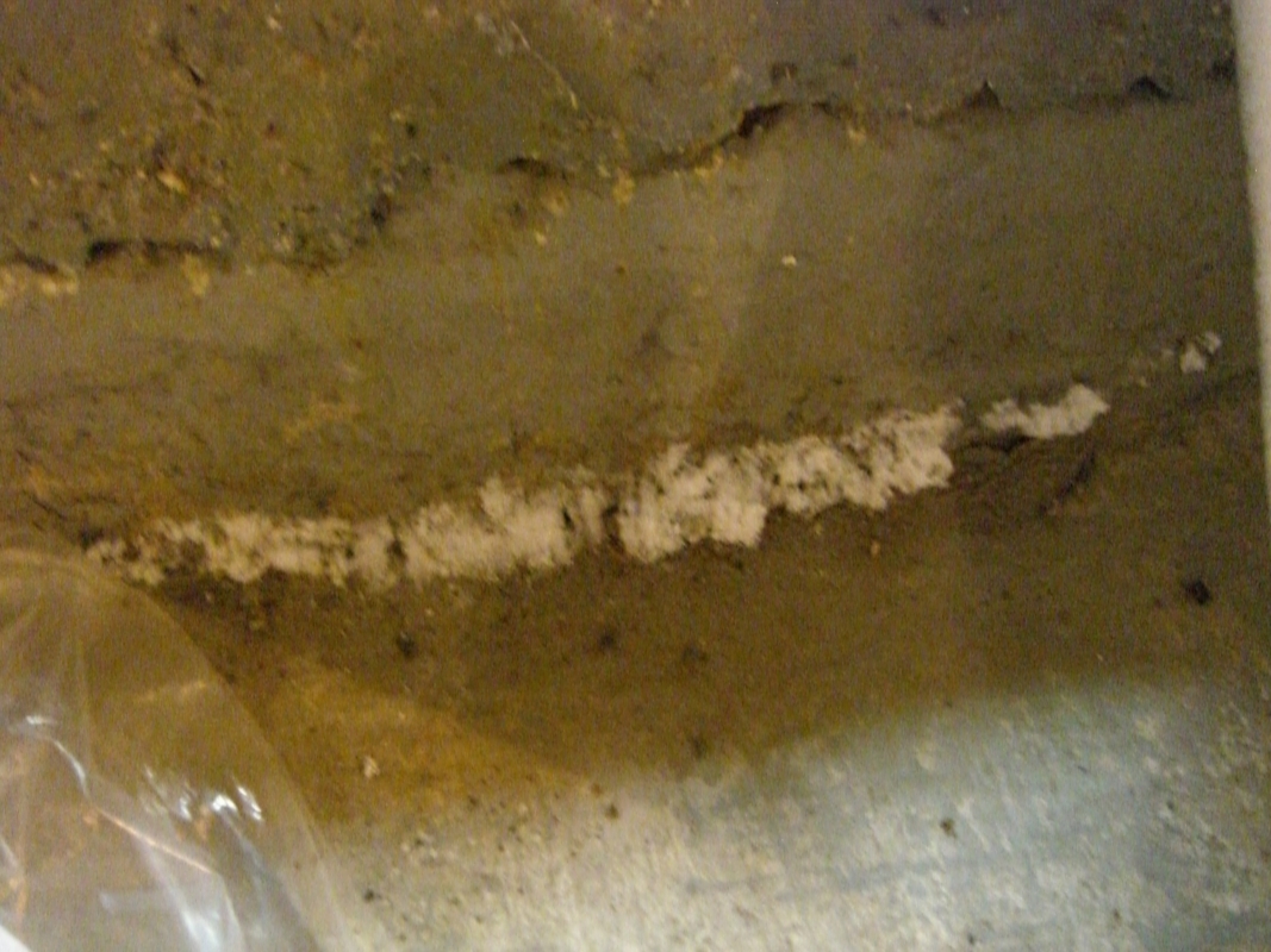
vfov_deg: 37.7
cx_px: 636
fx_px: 1395
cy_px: 476
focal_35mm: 38
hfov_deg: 49.0
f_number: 2.8
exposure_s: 1/25
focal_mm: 7.9
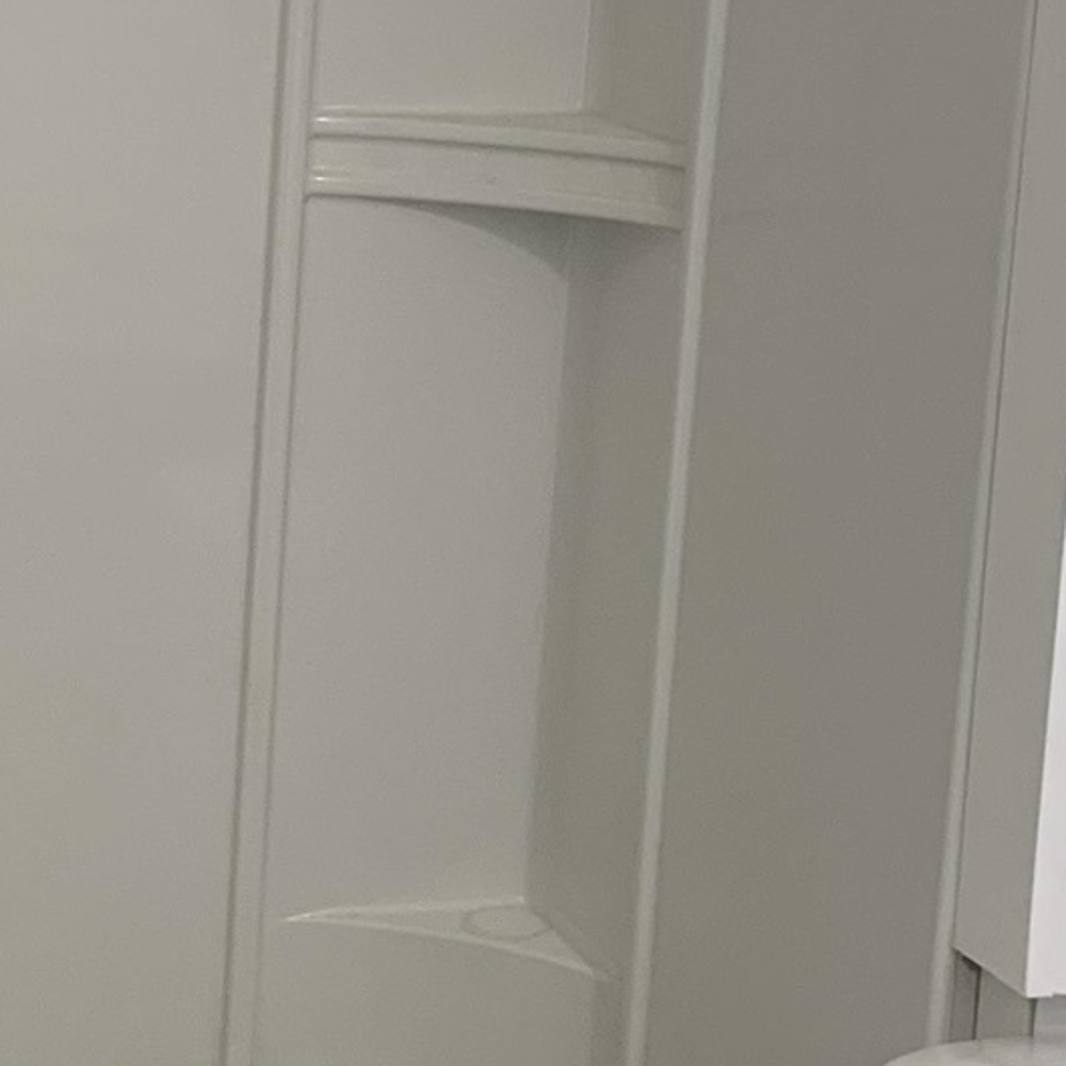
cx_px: 195
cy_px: 449
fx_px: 3484
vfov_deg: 17.4
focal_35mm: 100
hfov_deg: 17.2
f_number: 1.8
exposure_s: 1/60
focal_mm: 4.25
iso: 50
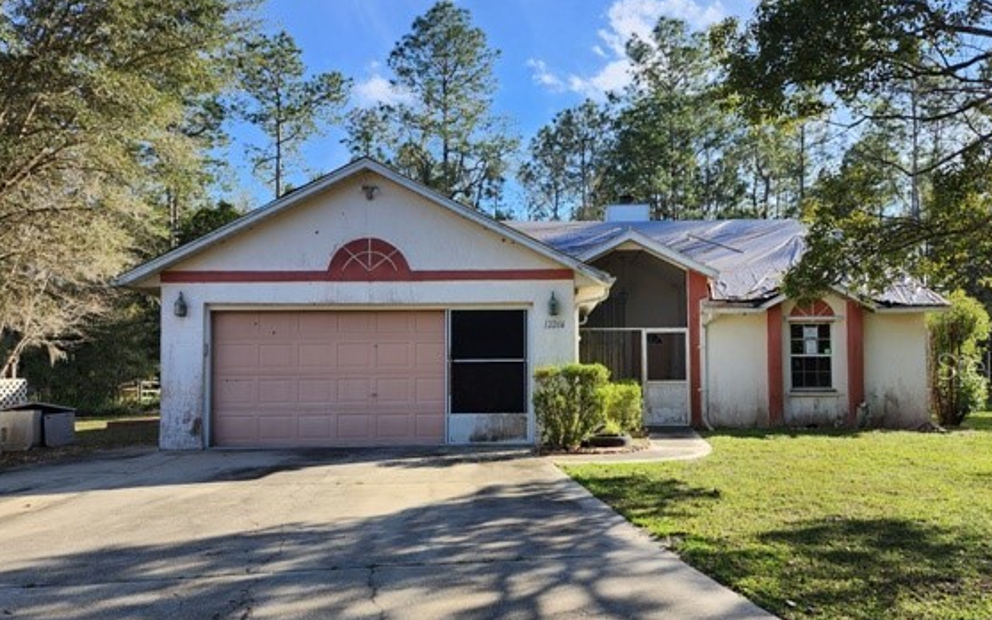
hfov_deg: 66.4
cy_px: 365
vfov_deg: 44.3
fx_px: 757
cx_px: 534
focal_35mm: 28
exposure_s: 1/481
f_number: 1.8
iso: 12
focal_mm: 6.4
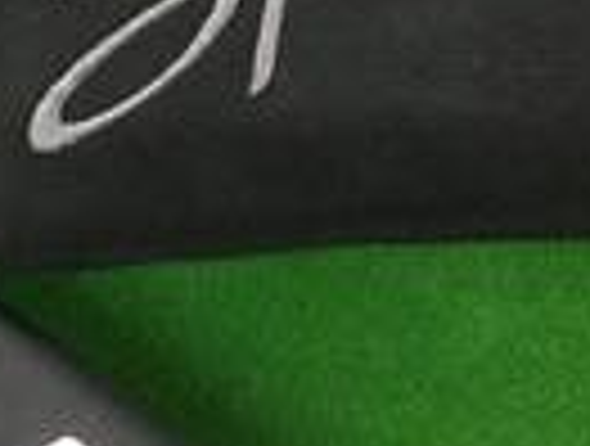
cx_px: 41
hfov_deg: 12.9
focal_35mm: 151
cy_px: 86
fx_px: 2581
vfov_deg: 9.8
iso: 160
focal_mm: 3.3
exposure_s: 1/30
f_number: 2.4
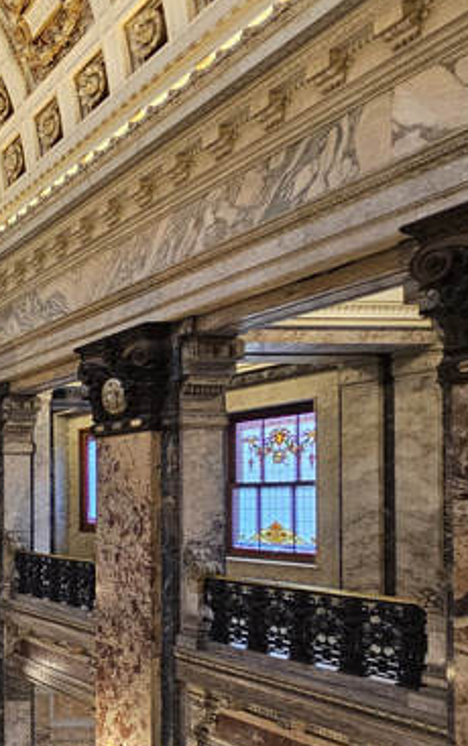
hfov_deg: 23.9
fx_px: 611
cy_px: 504
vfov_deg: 61.2
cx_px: -338
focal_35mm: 30
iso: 200
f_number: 2.2
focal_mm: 2.2
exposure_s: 1/50
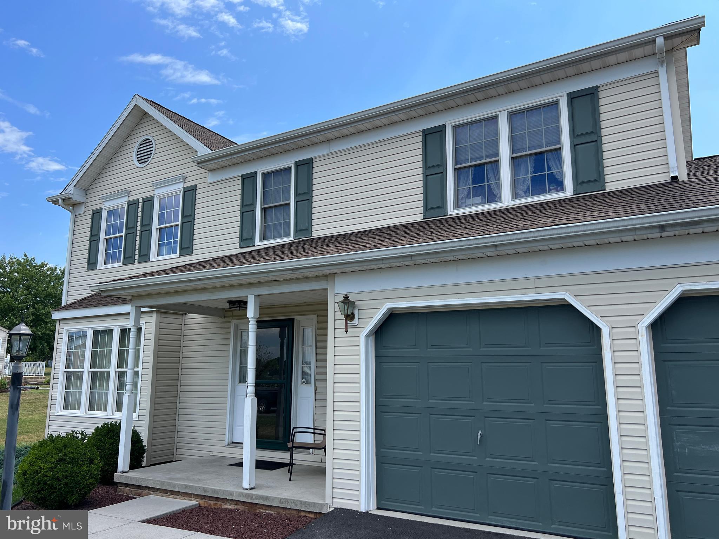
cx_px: 360
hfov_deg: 67.3
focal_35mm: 26
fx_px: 540
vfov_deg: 53.1
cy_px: 270
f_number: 1.5
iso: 50
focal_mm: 5.7
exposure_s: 1/2571
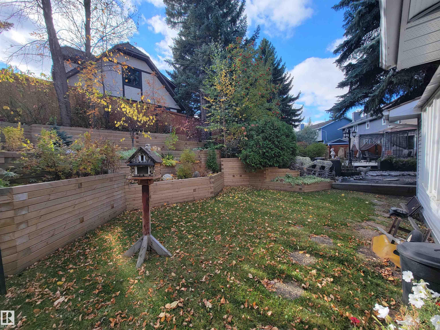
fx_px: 165
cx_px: 220
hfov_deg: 106.2
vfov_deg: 89.9
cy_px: 165
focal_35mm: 13
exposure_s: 1/434
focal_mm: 2.2
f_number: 2.2
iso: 50
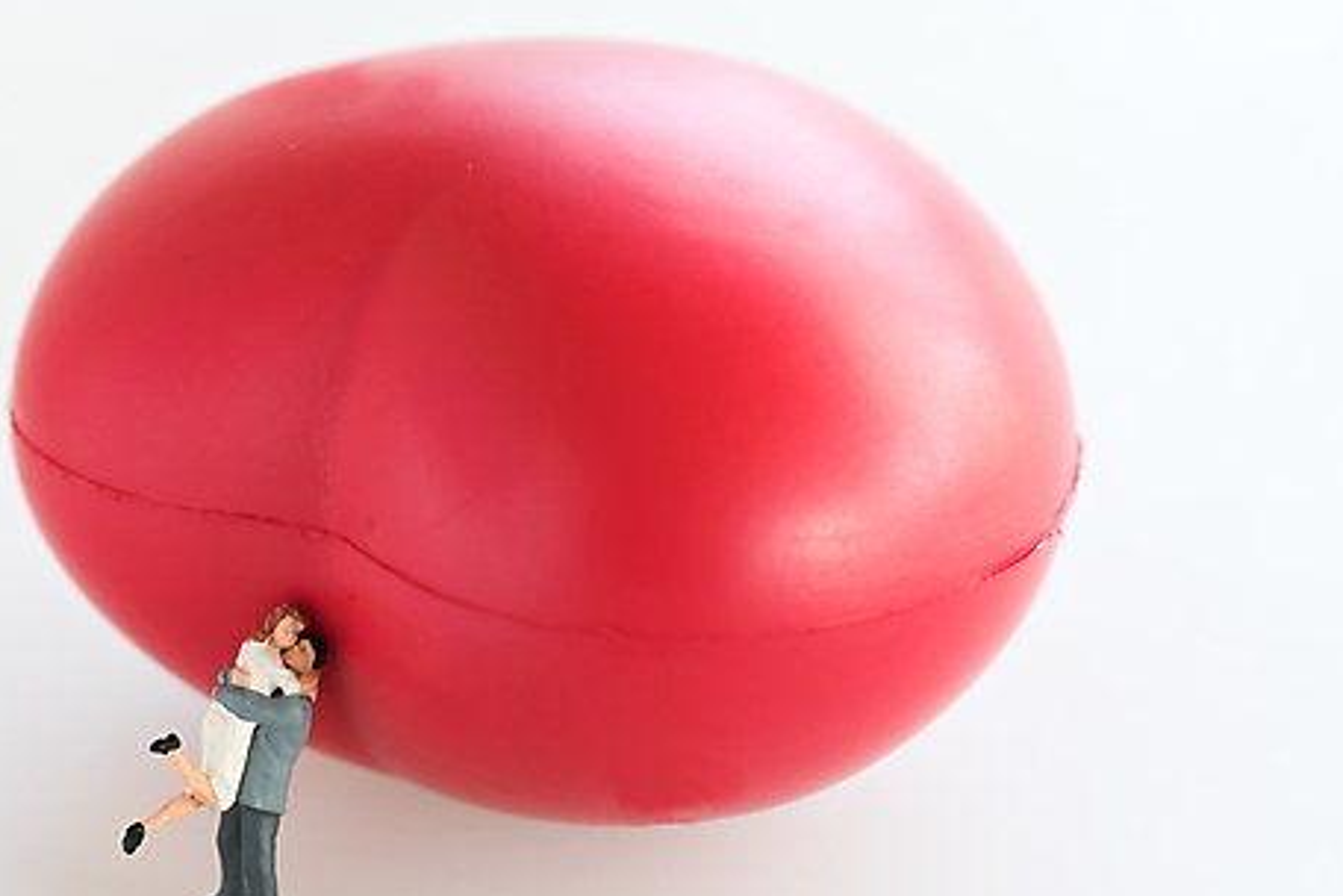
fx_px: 5148
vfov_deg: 9.9
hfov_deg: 14.8
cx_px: 499
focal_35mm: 138
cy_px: 557
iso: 800
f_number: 8
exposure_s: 1/80
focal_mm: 105
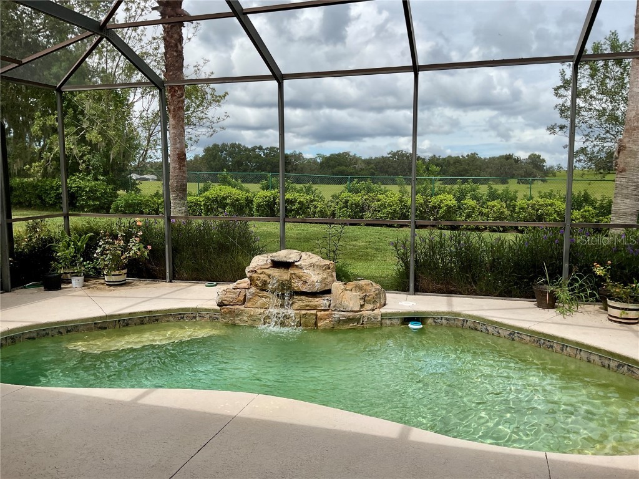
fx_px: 535
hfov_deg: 61.7
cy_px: 240
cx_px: 320
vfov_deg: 48.2
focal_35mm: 29
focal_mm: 3
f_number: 1.8
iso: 16
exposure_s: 1/1786
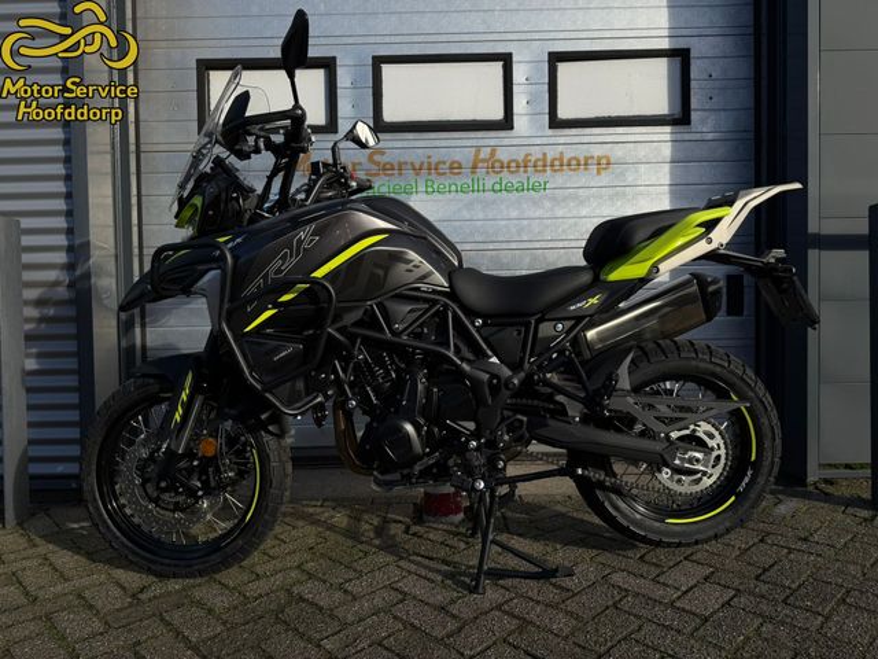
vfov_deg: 56.8
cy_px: 330
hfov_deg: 71.6
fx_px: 609
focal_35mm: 24
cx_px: 439
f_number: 1.78
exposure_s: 1/5319
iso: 80
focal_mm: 6.76
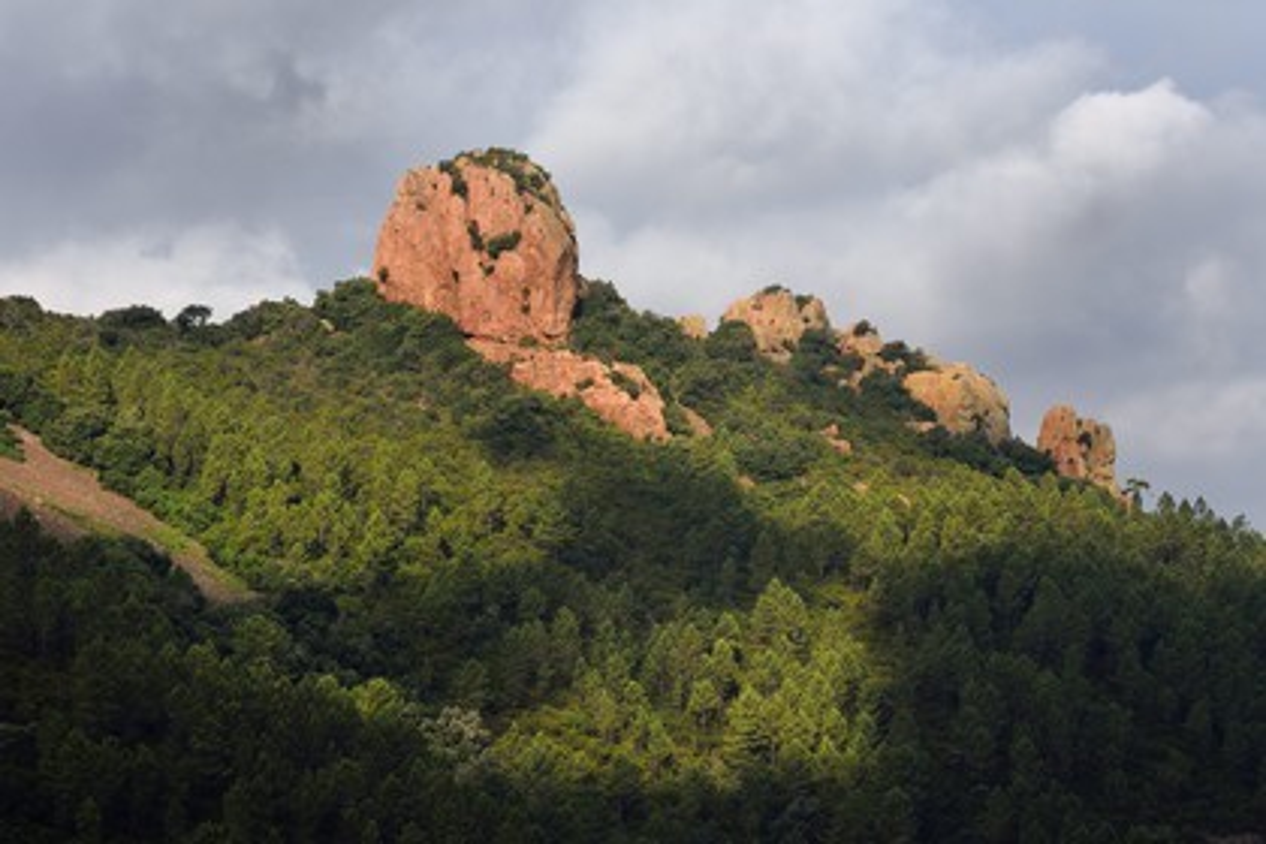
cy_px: 422
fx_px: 4220
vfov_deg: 11.4
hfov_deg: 17.1
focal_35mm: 120
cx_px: 633
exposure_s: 1/250
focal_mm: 120
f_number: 14
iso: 250
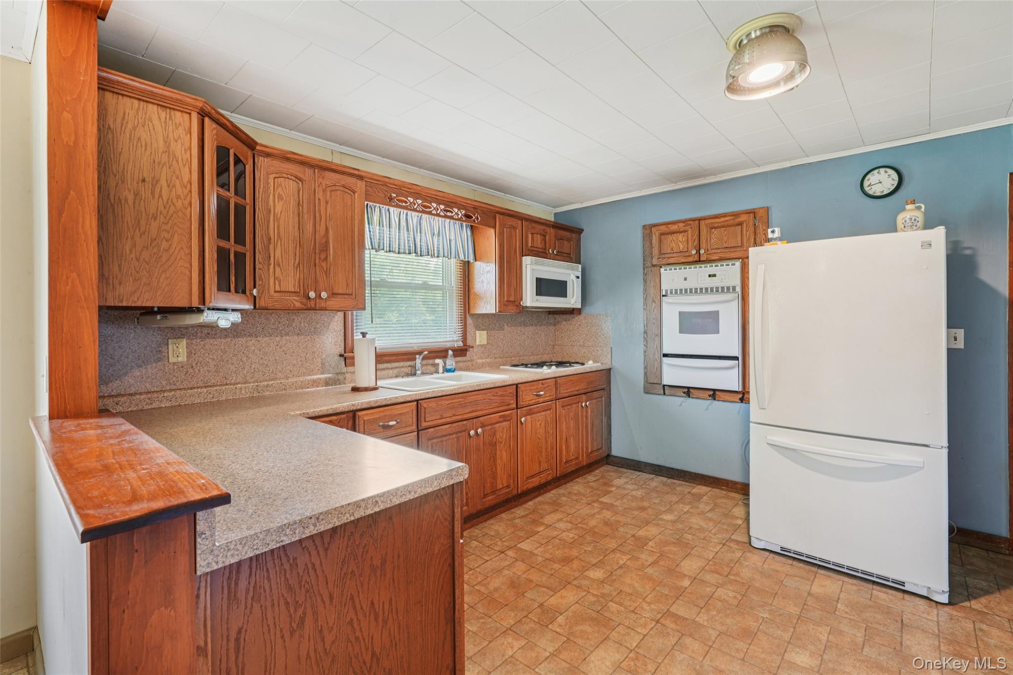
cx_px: 506
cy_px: 338
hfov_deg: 96.7
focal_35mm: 16
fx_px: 450
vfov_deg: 73.7
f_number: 8
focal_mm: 16
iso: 400
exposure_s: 1/4
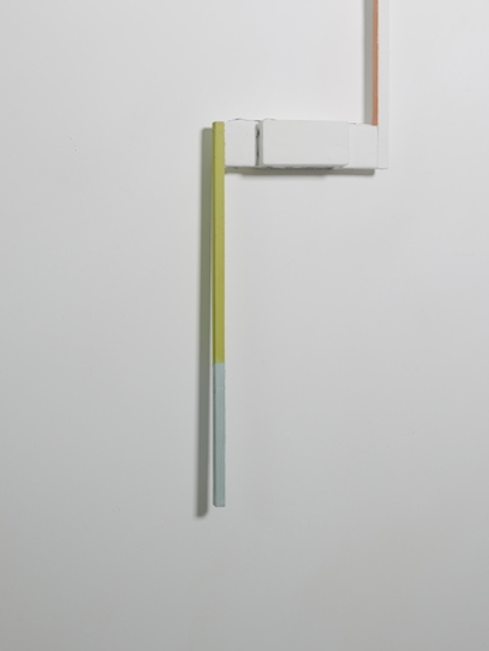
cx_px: 288
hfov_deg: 19.4
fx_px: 1431
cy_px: 226
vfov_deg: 25.5
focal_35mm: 76
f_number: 2.8
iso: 200
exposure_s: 1/100
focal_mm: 23.6
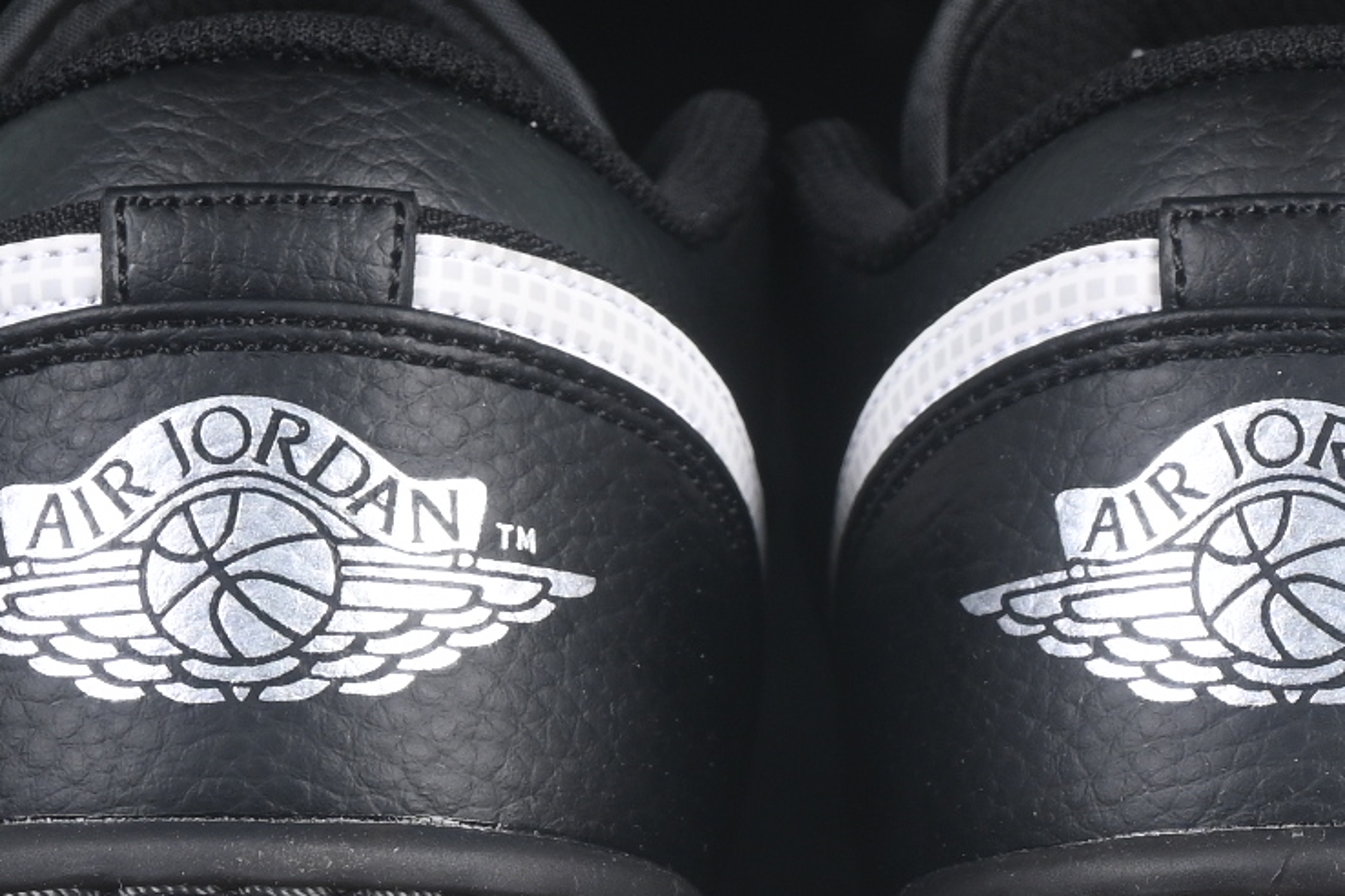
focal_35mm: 283
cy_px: 175
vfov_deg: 4.9
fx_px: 10572
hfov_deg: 7.3
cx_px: 776
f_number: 6.3
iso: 160
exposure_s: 1/50
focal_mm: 50
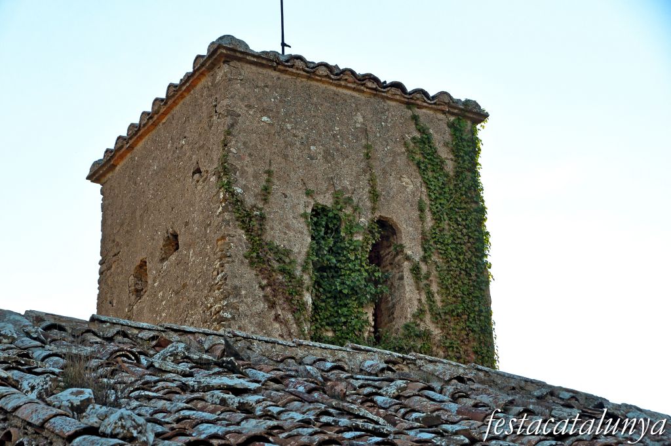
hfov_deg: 20.9
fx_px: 1815
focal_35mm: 98
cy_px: 223
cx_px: 336
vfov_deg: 14.0
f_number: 8
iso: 1000
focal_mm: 65
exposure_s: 1/1000
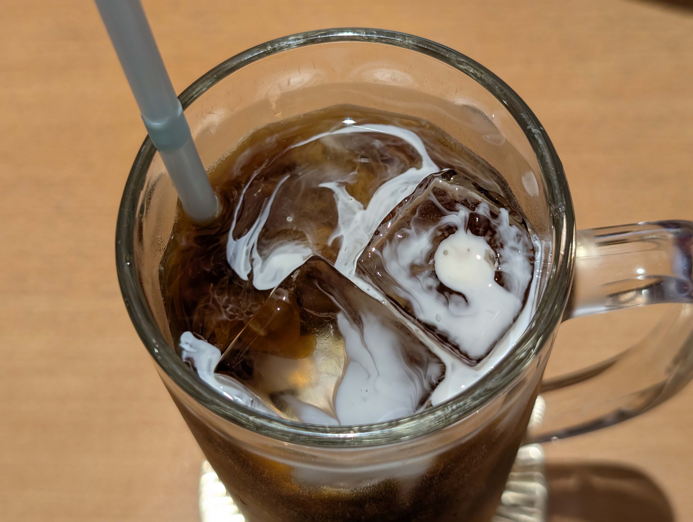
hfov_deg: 38.9
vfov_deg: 29.7
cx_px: 346
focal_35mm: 49
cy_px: 261
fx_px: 982
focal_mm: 6.9
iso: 152
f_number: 1.68
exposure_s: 1/60
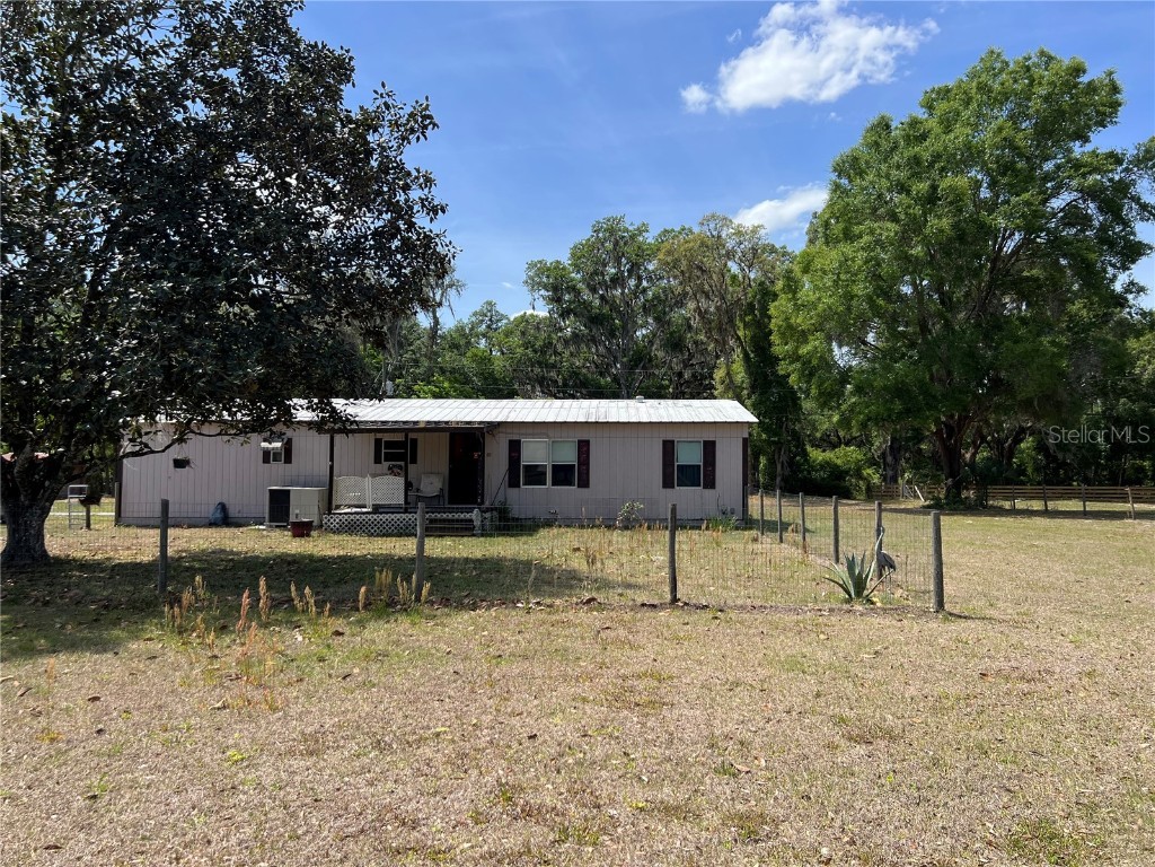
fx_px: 868
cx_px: 578
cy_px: 434
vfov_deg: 53.1
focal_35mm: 26
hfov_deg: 67.3
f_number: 1.5
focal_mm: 5.7
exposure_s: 1/2762
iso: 50
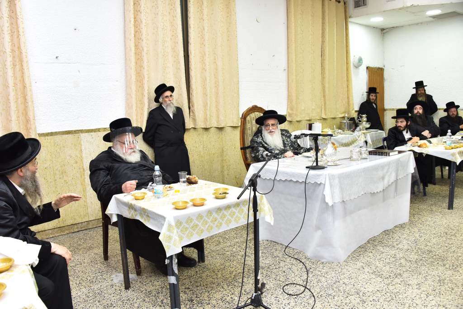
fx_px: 360
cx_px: 232
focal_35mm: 28
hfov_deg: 65.5
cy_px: 154
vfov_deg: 46.4
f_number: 5.6
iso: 1600
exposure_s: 1/80
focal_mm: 28
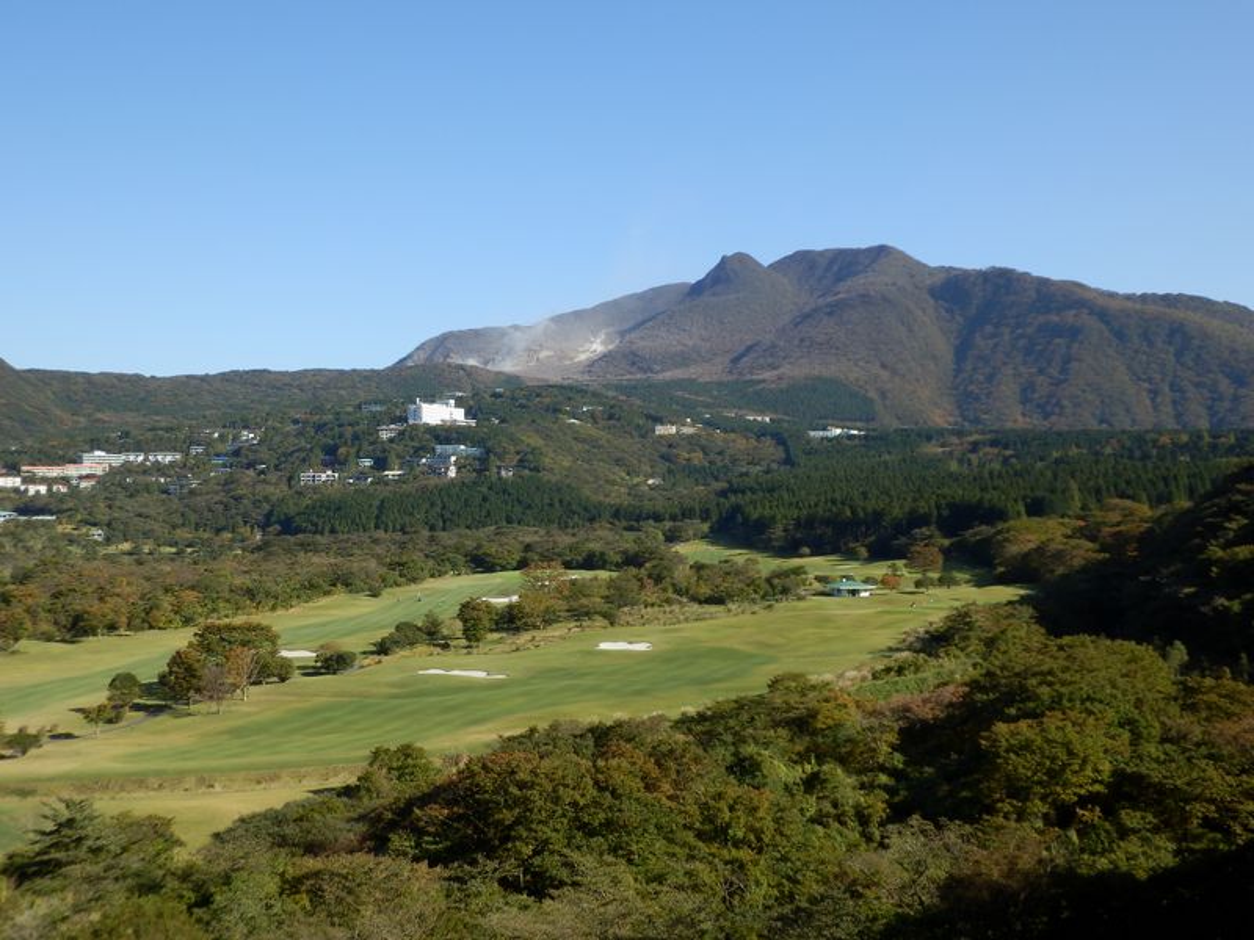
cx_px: 627
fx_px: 1521
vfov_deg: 34.3
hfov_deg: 44.8
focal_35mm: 42
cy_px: 470
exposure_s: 1/500
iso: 80
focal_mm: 7.4
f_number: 4
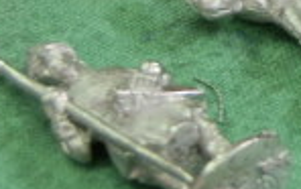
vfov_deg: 5.5
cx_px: 515
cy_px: -179
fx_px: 1922
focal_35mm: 234
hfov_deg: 8.6
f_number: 3.7
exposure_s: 1/15
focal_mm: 10.99
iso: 200
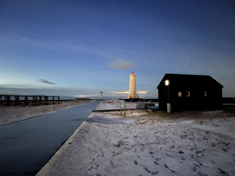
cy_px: 88
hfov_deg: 67.3
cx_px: 118
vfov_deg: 53.1
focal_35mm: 26
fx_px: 177
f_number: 1.6
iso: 2000
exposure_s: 1/2
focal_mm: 5.1
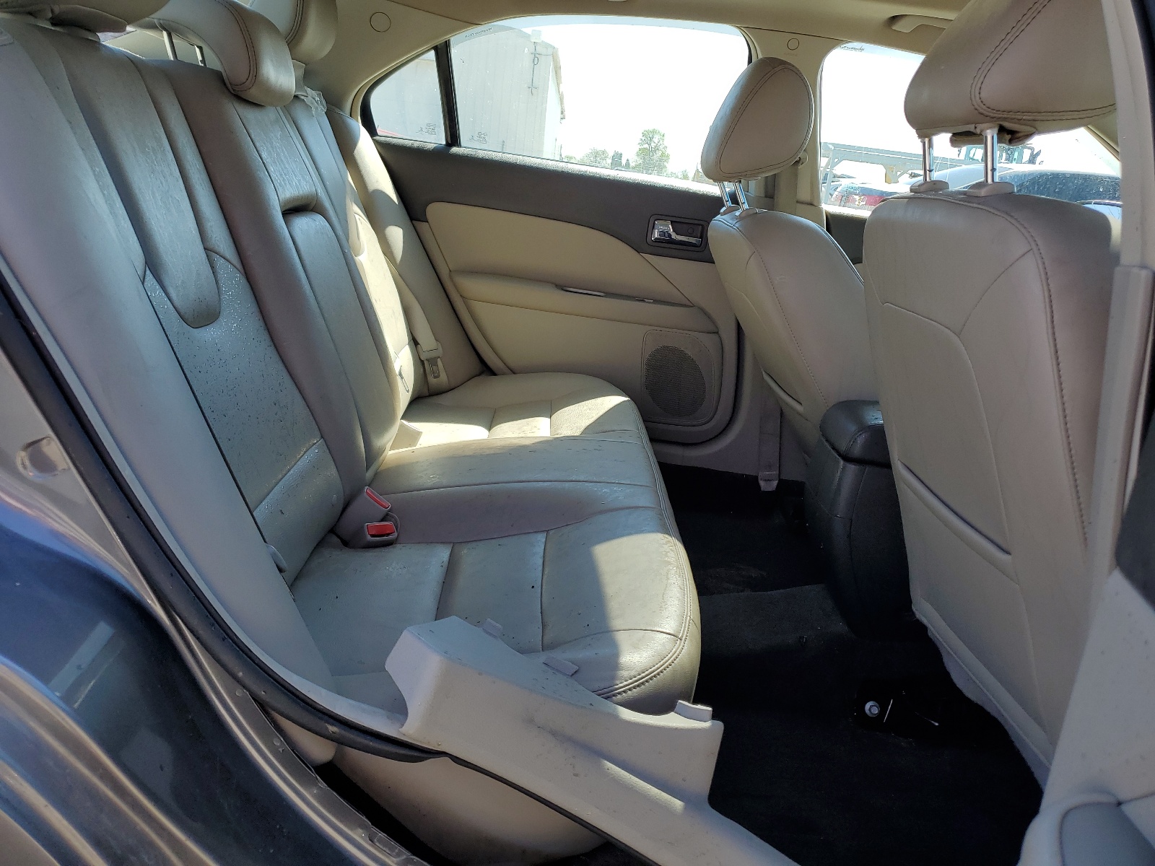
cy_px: 433
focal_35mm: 26
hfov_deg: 67.3
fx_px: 868
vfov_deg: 53.1
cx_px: 578
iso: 50
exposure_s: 1/714
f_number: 1.5
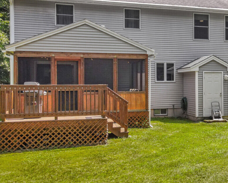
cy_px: 81
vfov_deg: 31.4
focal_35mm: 48
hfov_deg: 36.9
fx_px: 324
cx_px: 195
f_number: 2.8
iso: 200
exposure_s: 1/400
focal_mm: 4.5
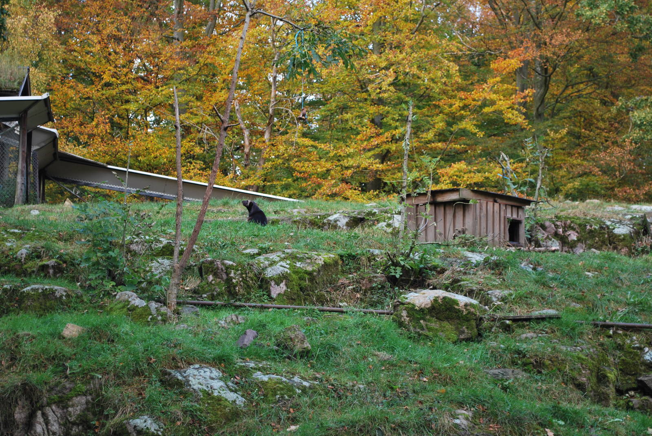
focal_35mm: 82
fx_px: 1496
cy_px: 218
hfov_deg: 24.6
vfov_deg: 16.6
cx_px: 326
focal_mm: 55
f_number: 5.6
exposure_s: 1/60
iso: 200
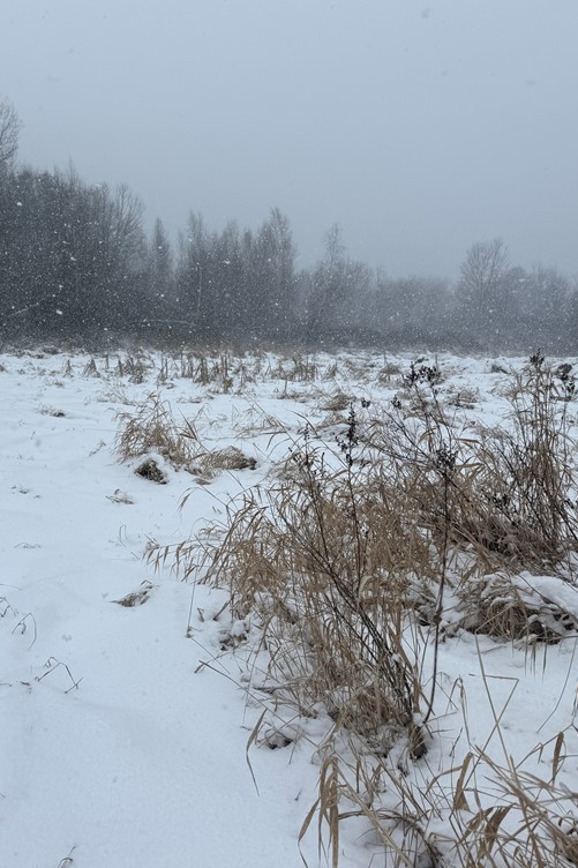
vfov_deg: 55.8
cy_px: 427
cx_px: 148
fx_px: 819
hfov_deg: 37.9
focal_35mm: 34
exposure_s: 1/2110
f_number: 1.78
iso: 80
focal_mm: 6.76
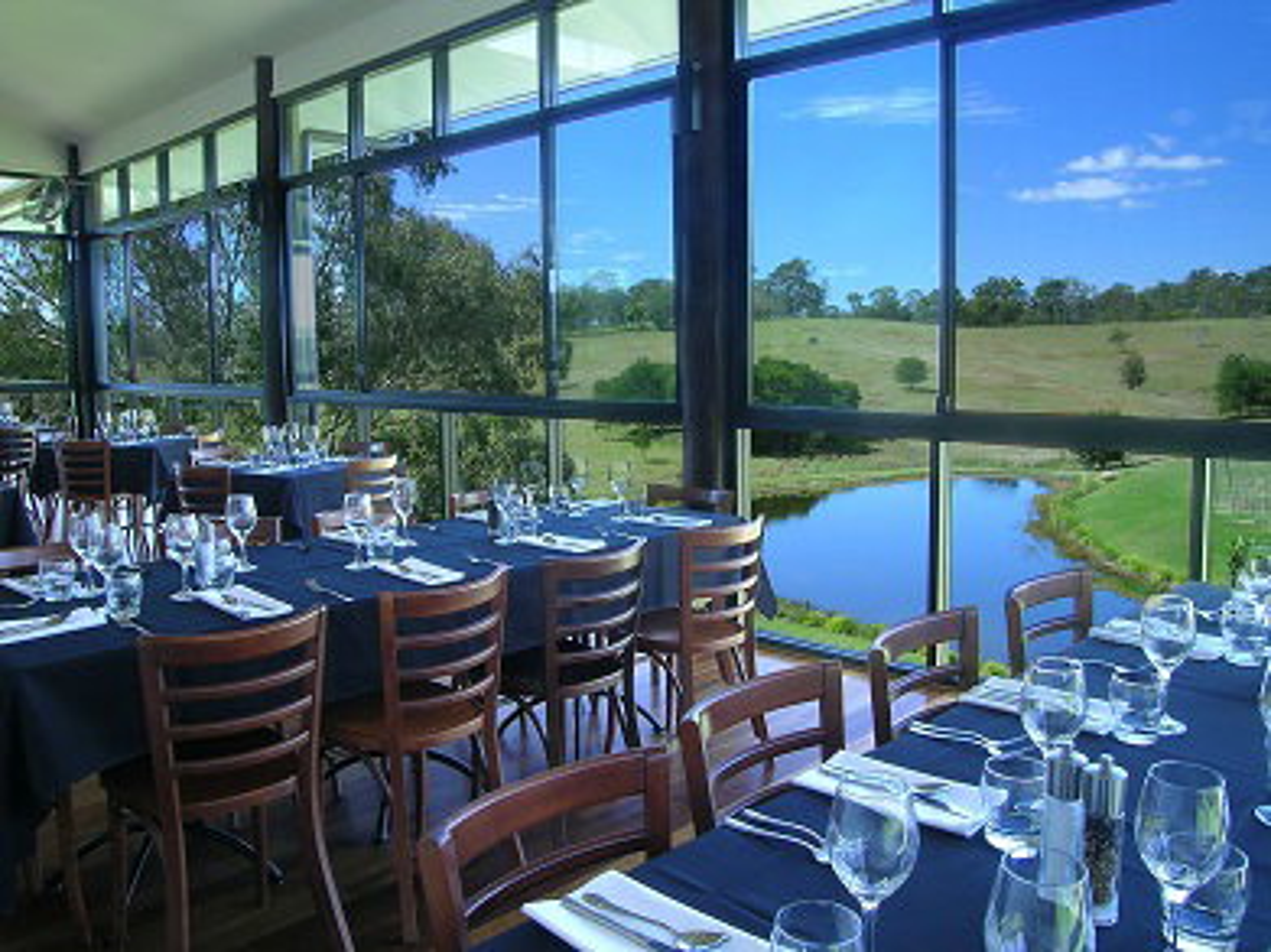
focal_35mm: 28
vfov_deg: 49.7
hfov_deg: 63.5
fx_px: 1028
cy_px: 476
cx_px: 636
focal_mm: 5.8
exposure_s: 1/1.4
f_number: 7.9
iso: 50
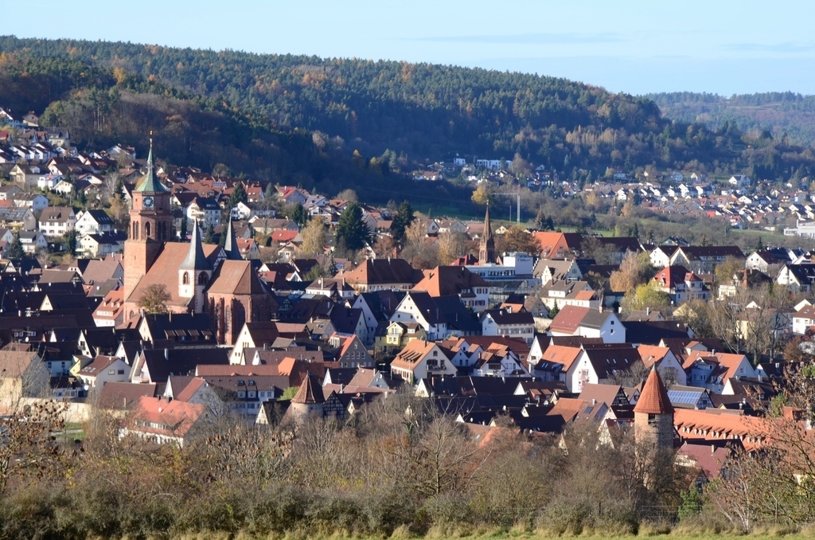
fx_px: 3558
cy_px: 270
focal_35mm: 158
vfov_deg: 8.7
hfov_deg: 13.1
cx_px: 408
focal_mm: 105
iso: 100
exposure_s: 1/50
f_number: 13
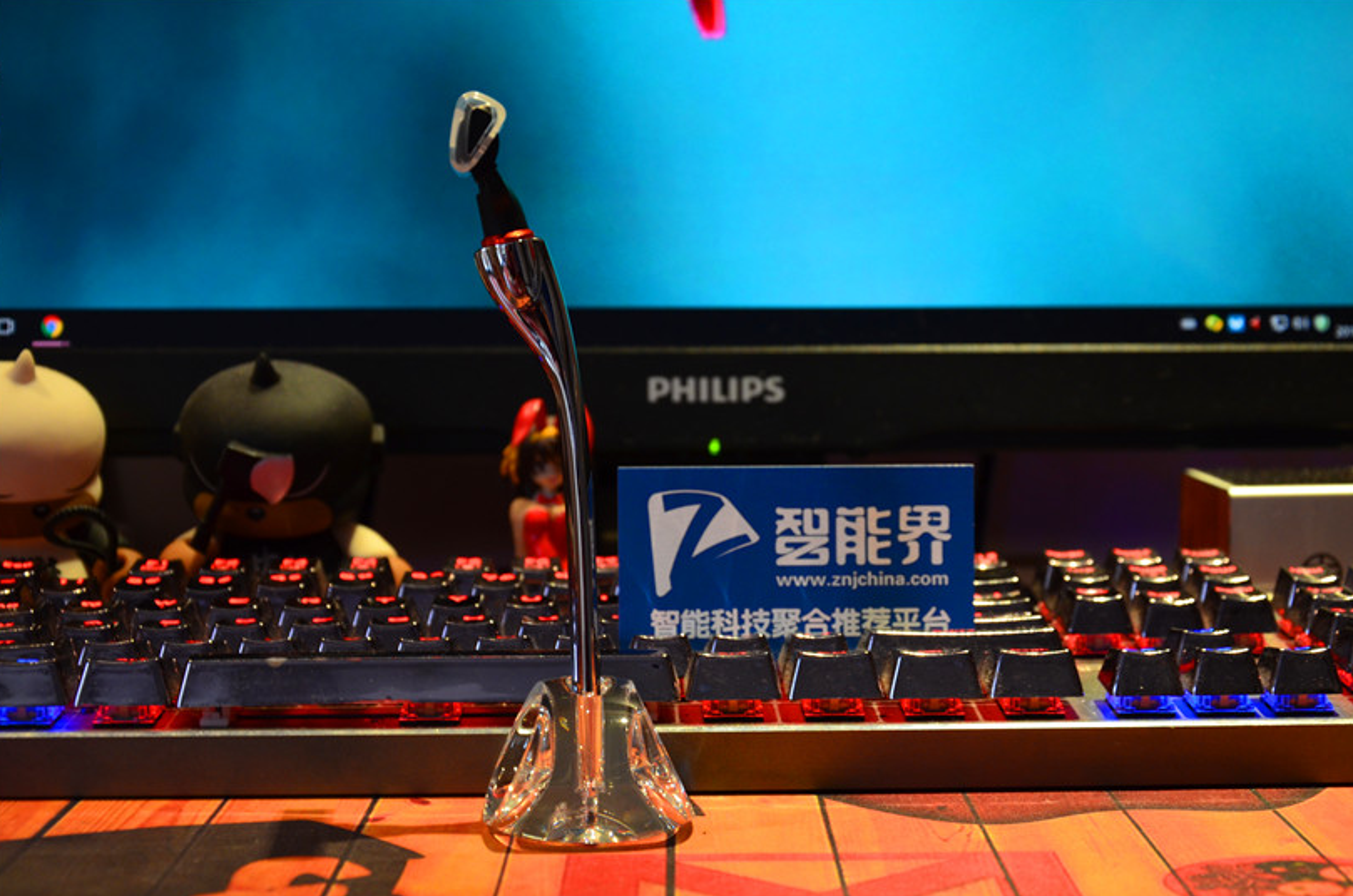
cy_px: 456
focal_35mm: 65
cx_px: 688
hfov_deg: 31.0
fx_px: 2438
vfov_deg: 20.8
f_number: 6.3
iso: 800
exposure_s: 1/13
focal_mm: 42
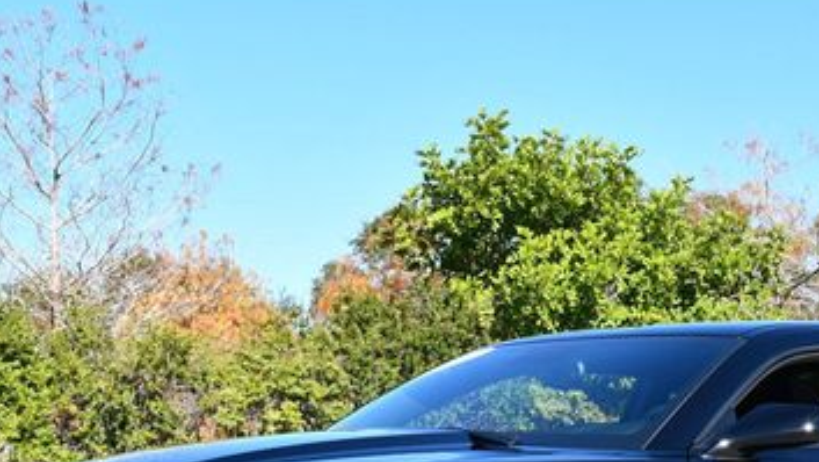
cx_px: 552
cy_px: 427
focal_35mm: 95
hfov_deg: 22.3
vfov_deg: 12.7
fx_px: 2064
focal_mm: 25
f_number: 8
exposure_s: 1/250
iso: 160
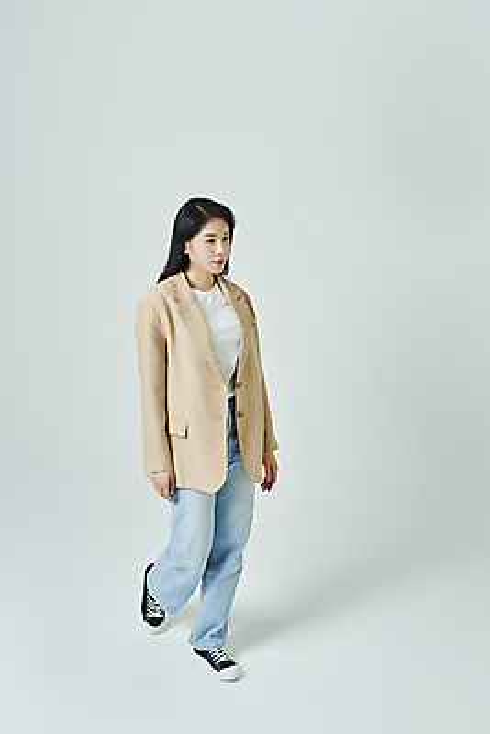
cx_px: 245
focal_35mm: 50
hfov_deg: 27.0
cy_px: 367
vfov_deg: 39.6
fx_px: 1020
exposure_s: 1/125
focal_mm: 50
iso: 100
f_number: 11
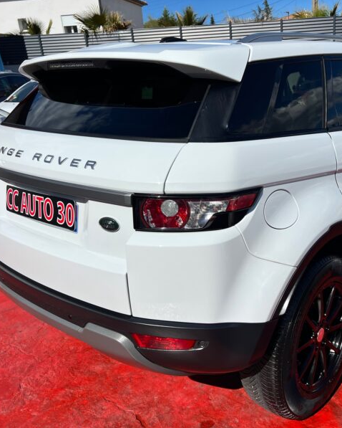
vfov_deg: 52.8
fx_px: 430
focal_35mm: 34
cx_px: 233
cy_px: 214
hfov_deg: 42.7
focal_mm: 5.7
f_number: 1.5
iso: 50
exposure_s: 1/11364
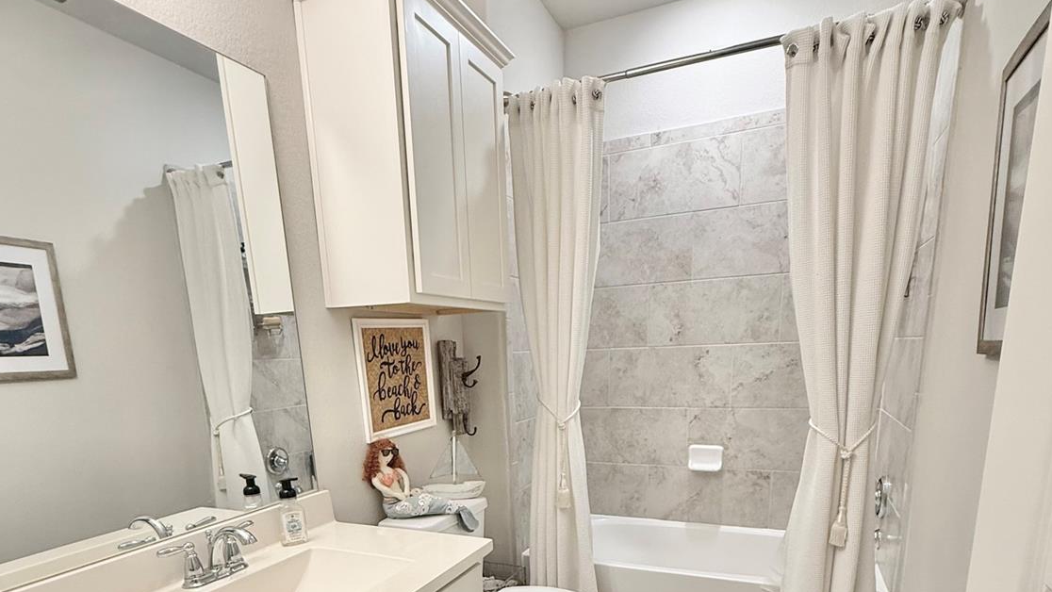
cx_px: 528
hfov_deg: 83.8
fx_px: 586
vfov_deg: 49.5
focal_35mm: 21
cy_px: 498
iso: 250
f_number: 2.2
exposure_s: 1/60
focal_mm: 2.22
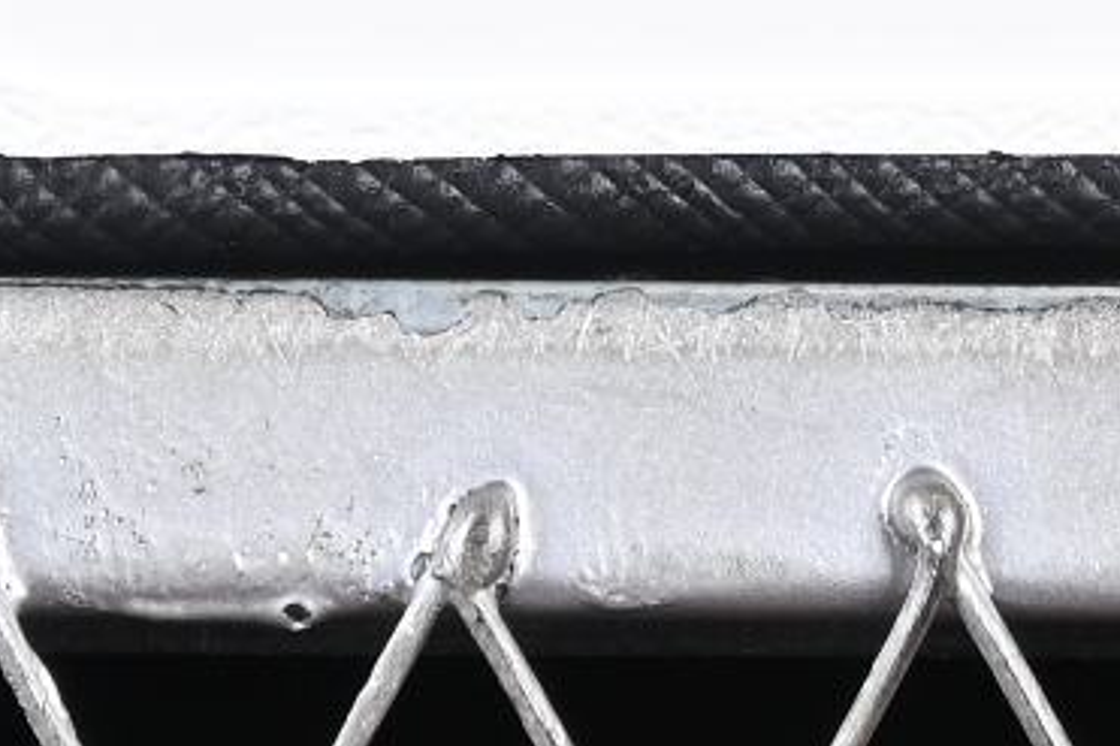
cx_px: 471
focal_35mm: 563
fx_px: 17507
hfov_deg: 3.7
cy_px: -1377
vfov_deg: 2.4
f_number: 6.3
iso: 160
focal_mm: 50
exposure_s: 1/60
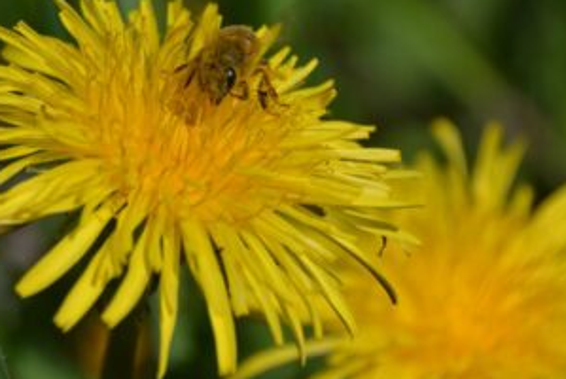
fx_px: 7097
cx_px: 242
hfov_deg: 4.6
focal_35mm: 451
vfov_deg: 3.1
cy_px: 99
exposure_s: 1/500
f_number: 6
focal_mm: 150
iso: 200
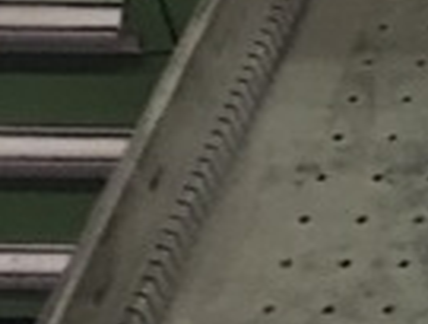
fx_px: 1860
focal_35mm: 150
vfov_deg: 9.7
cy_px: -129
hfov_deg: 10.7
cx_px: 1100
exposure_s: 1/25
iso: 200
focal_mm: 4.15
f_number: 2.2
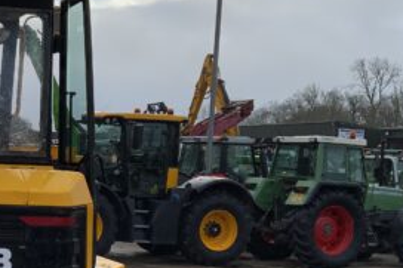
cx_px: 13
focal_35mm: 71
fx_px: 794
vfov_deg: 19.1
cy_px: 194
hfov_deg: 27.1
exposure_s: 1/465
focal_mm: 3
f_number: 1.8
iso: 16
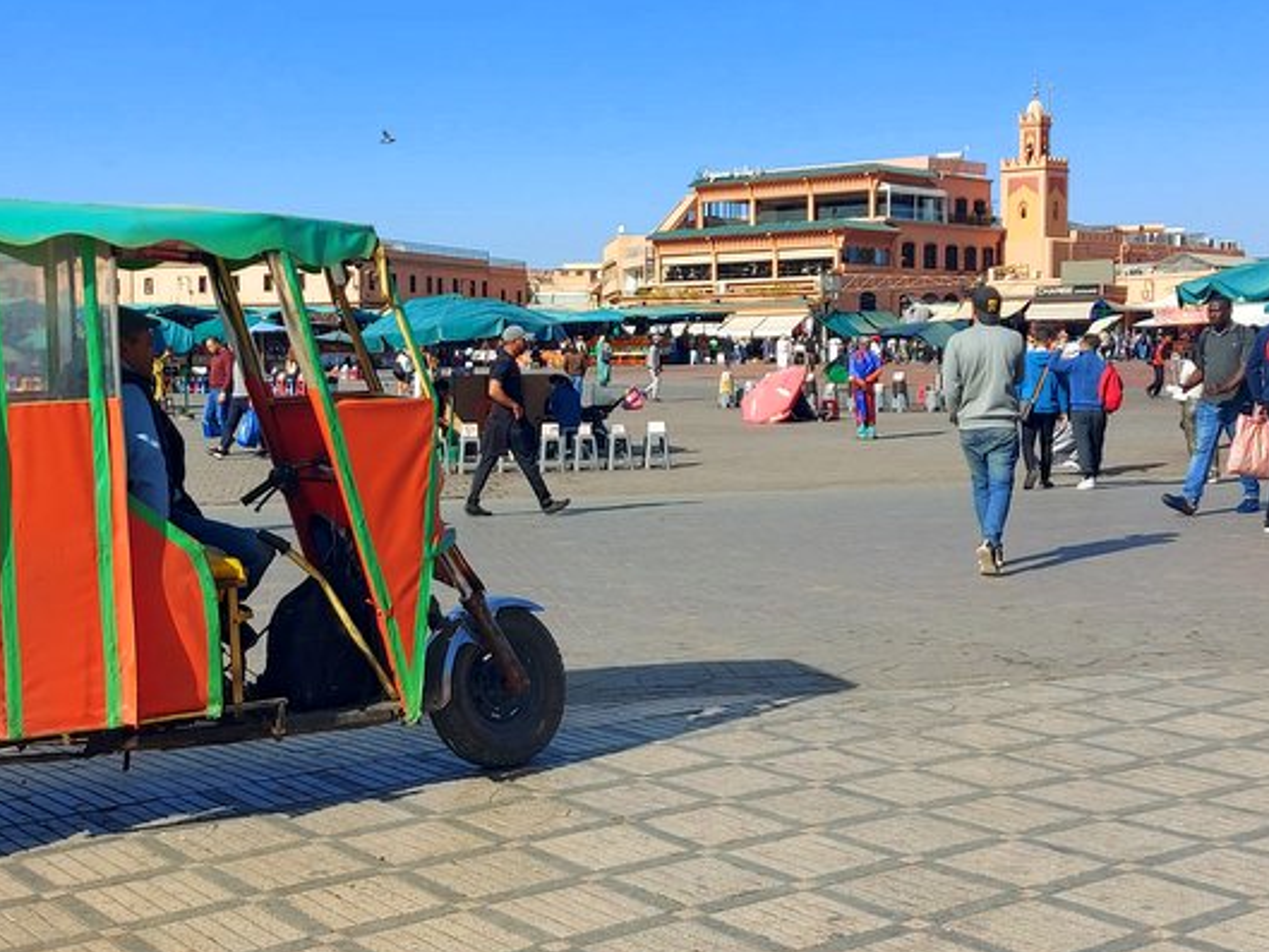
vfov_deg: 48.1
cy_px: 411
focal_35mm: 29
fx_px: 1063
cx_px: 684
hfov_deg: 61.6
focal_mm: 5.23
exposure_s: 1/1090
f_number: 1.8
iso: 32
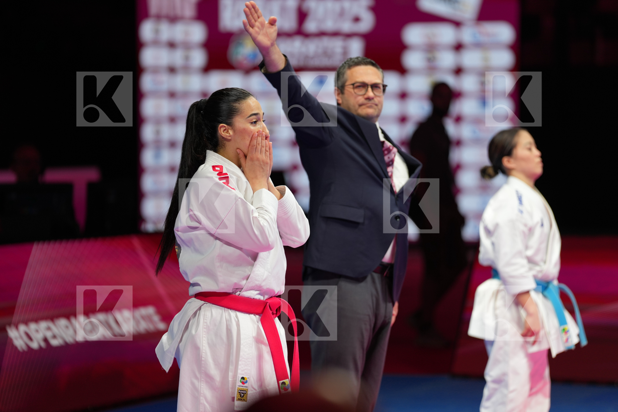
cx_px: 309
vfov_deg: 6.9
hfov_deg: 10.3
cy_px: 206
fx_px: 3432
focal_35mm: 200
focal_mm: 200
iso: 400
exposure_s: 1/500
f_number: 2.8
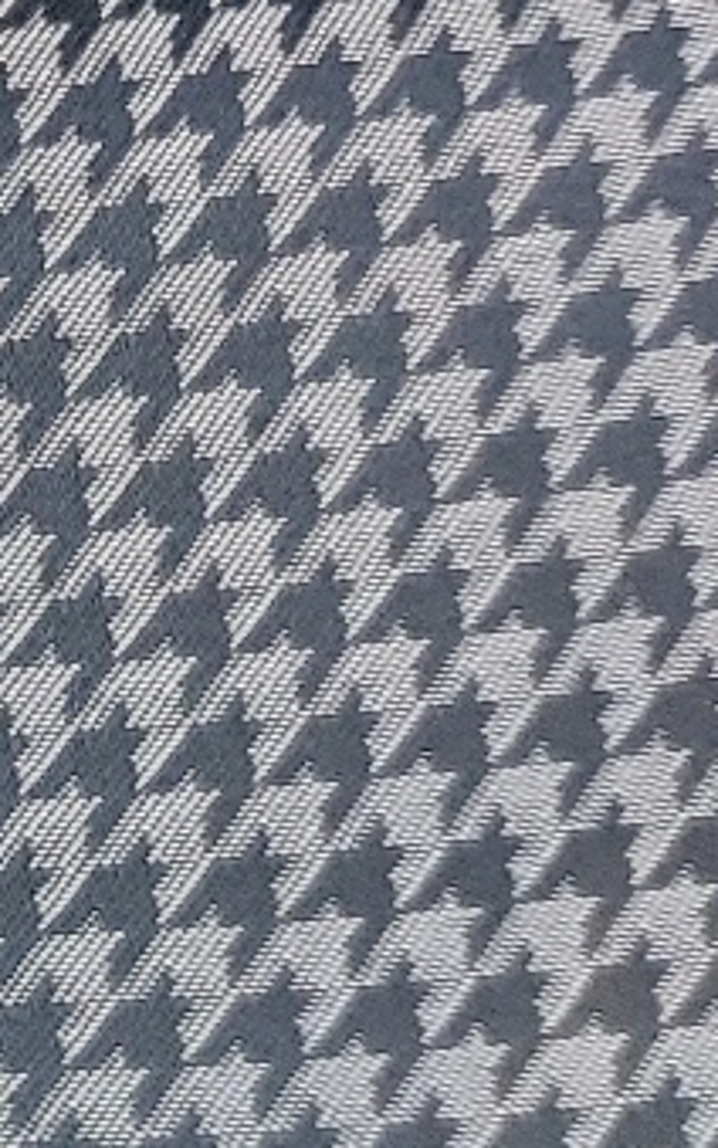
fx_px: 4068
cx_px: -1914
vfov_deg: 15.9
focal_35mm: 130
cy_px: 200
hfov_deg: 7.7
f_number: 1.5
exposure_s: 1/60.2
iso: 102
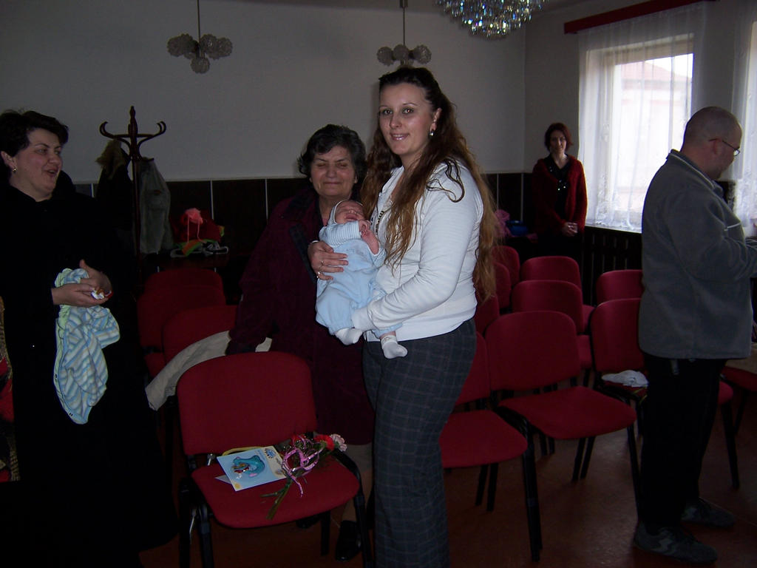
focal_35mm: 33
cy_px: 284
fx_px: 722
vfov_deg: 42.9
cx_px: 378
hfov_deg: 55.4
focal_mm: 5.5
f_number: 2.8
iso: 80
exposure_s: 1/60
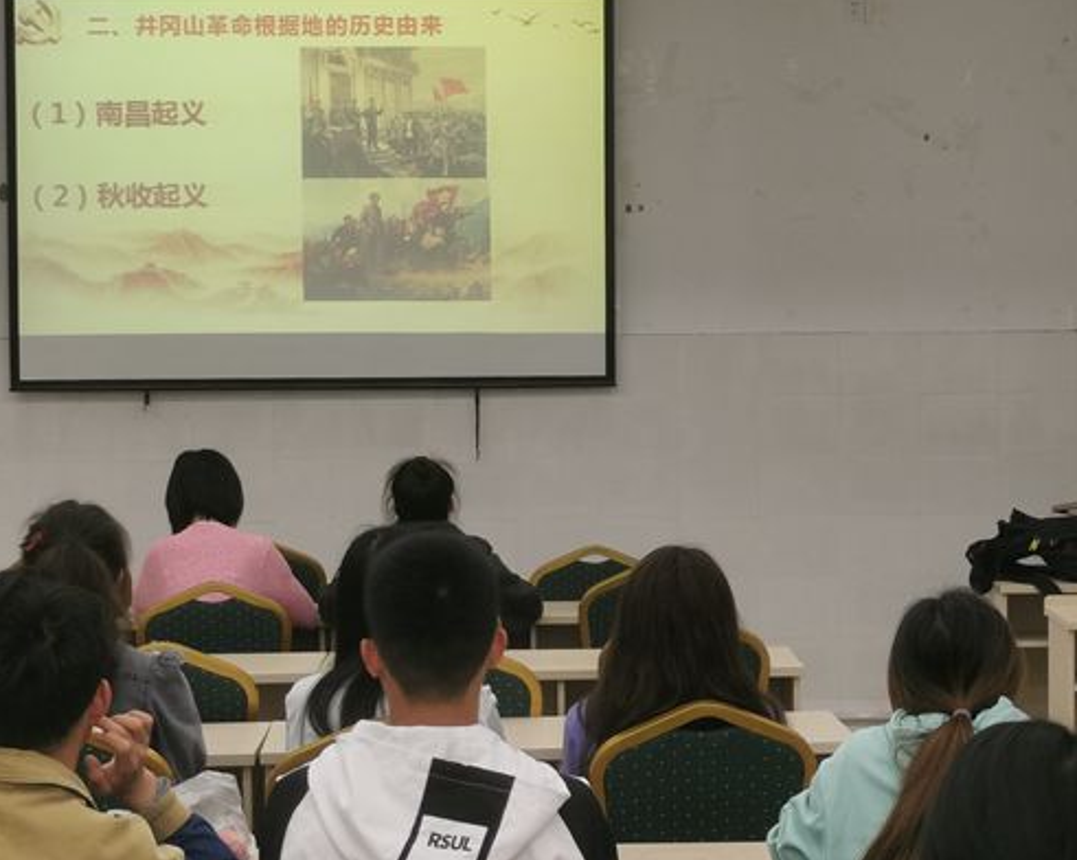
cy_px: 437
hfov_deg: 24.5
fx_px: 2484
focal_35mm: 78
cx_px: 588
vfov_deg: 19.6
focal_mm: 5.58
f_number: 1.8
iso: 125
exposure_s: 1/100
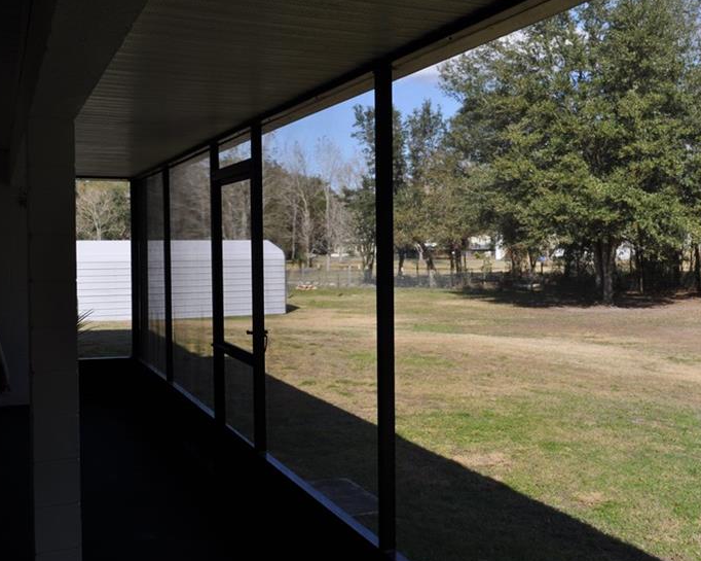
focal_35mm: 38
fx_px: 788
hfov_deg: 47.8
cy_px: 264
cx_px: 397
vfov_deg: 39.1
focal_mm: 18
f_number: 8
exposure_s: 1/250
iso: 200
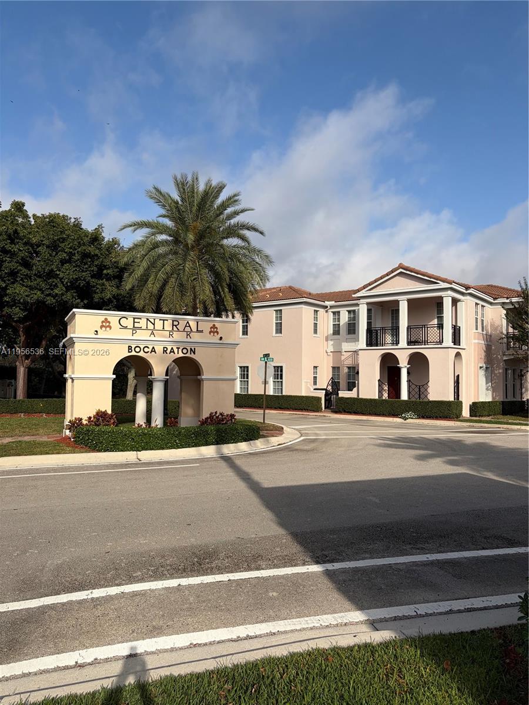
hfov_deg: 53.1
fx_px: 530
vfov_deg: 67.3
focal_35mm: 26
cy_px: 352
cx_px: 264
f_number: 1.6
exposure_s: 1/7813
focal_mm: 5.96
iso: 64
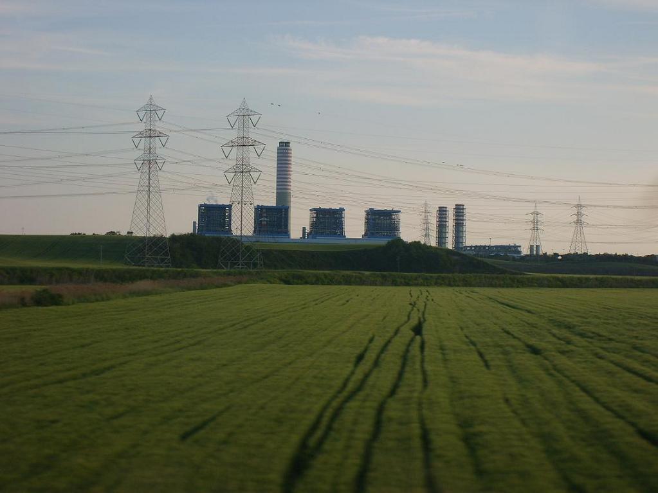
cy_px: 246
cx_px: 329
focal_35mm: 92
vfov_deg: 16.1
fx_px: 1749
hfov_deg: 21.3
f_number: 4.6
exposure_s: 1/180
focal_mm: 15.5
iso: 50
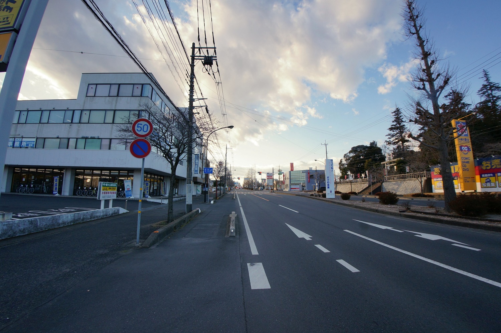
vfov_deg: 53.0
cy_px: 166
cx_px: 250
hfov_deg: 73.8
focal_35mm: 24
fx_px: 334
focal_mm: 16
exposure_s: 1/100
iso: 100
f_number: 8
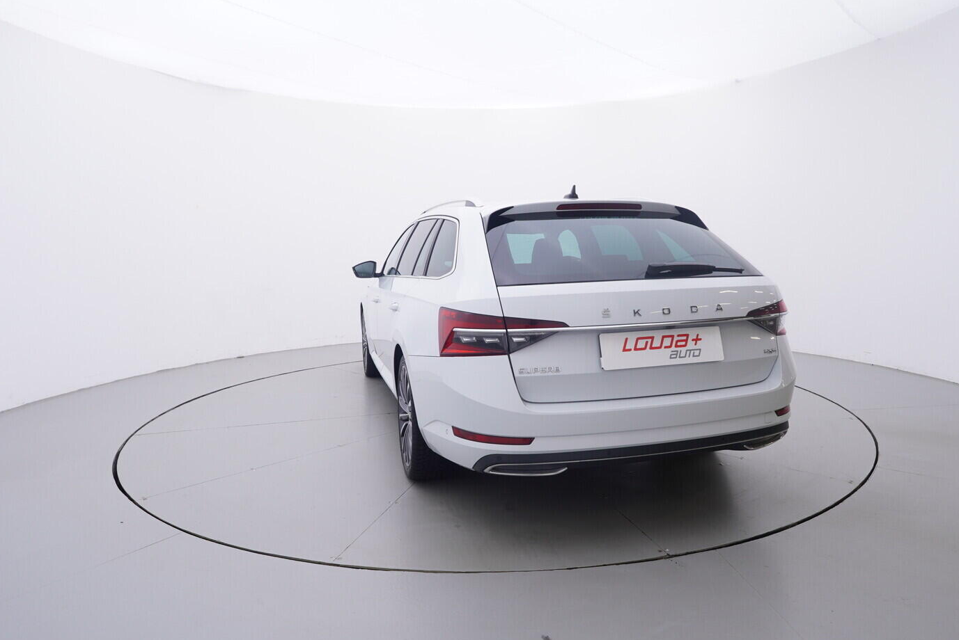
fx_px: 627
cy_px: 321
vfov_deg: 54.1
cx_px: 496
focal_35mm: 24
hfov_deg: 74.8
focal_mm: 15
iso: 200
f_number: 5
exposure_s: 1/80
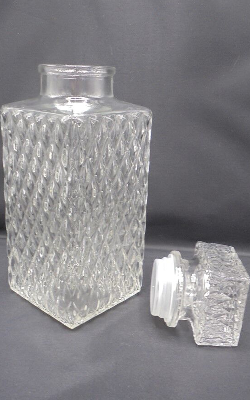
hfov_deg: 34.4
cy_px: 198
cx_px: 109
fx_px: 403
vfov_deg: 52.8
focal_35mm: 37
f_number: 4
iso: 100
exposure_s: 1/30
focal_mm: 6.1
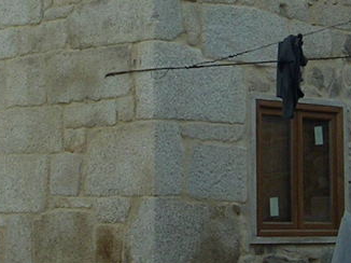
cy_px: 45
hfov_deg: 14.1
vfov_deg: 10.5
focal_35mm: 140
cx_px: 185
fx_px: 1419
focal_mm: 5.8
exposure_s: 1/286
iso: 50
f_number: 2.8
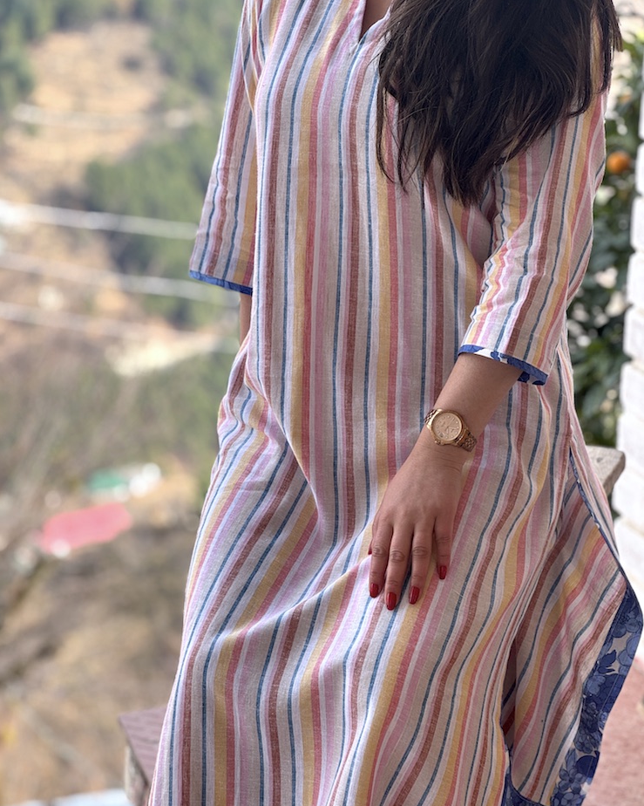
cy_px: 392
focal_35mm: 81
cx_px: 325
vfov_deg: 23.6
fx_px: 1930
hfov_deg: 18.9
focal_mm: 9
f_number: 2.8
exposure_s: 1/109
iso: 25
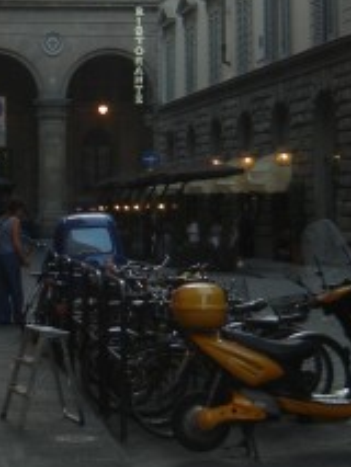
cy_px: 79
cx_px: 44
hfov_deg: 13.6
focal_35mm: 108
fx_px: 1459
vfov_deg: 18.0
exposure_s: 1/88.7
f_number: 3.5
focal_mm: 5.4
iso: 160
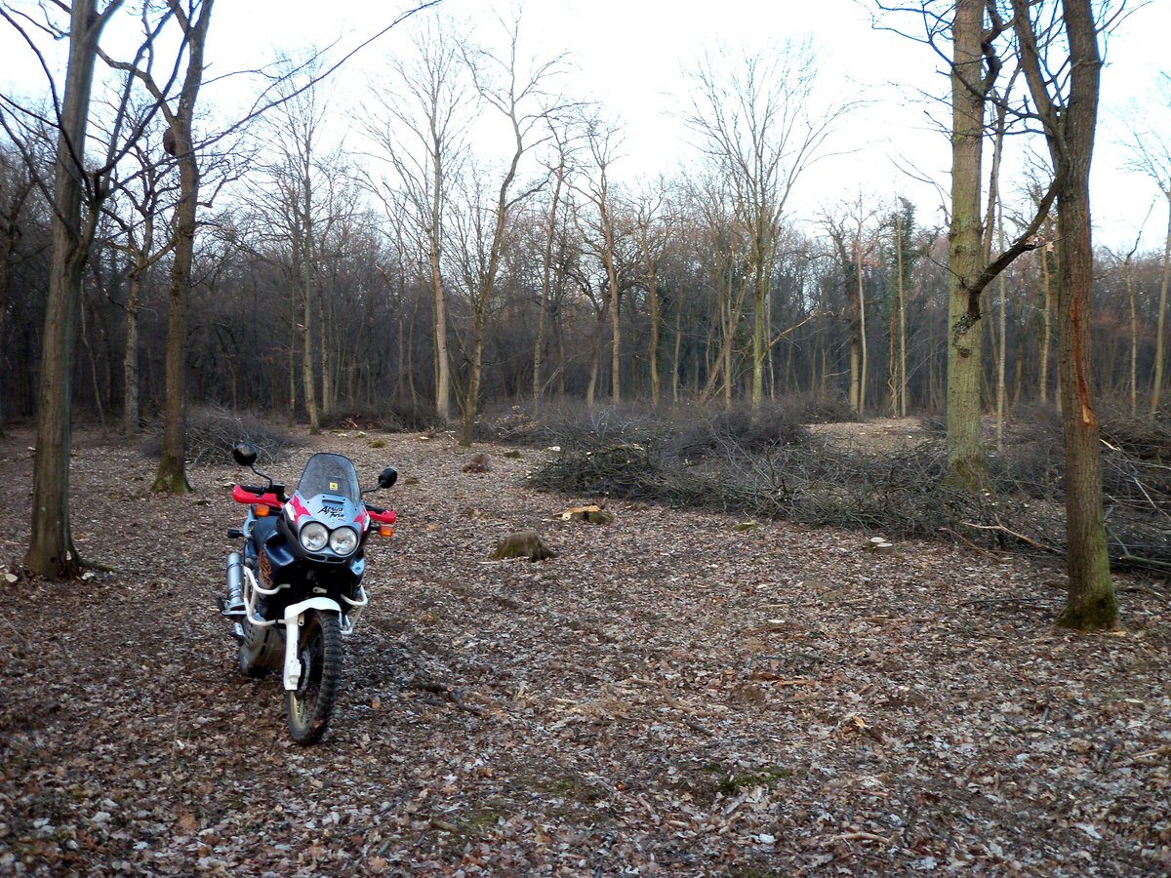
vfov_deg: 41.8
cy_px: 439
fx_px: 1150
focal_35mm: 34
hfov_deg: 54.0
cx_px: 586
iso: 80
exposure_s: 1/40
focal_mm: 5.7
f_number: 2.9
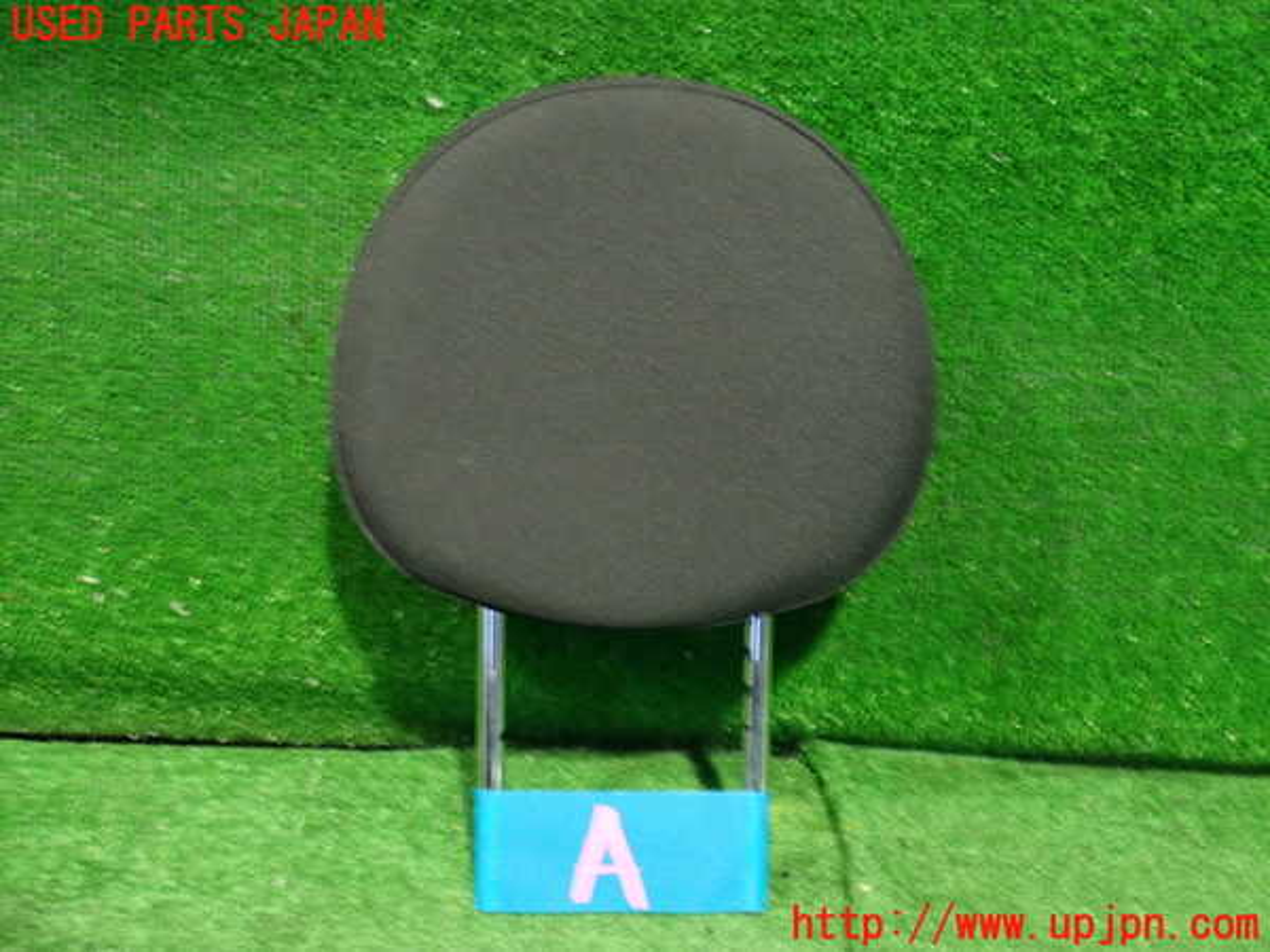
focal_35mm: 44
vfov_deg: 32.9
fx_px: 1614
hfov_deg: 42.9
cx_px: 635
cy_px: 476
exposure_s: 1/13
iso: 800
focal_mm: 7.84
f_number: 2.9
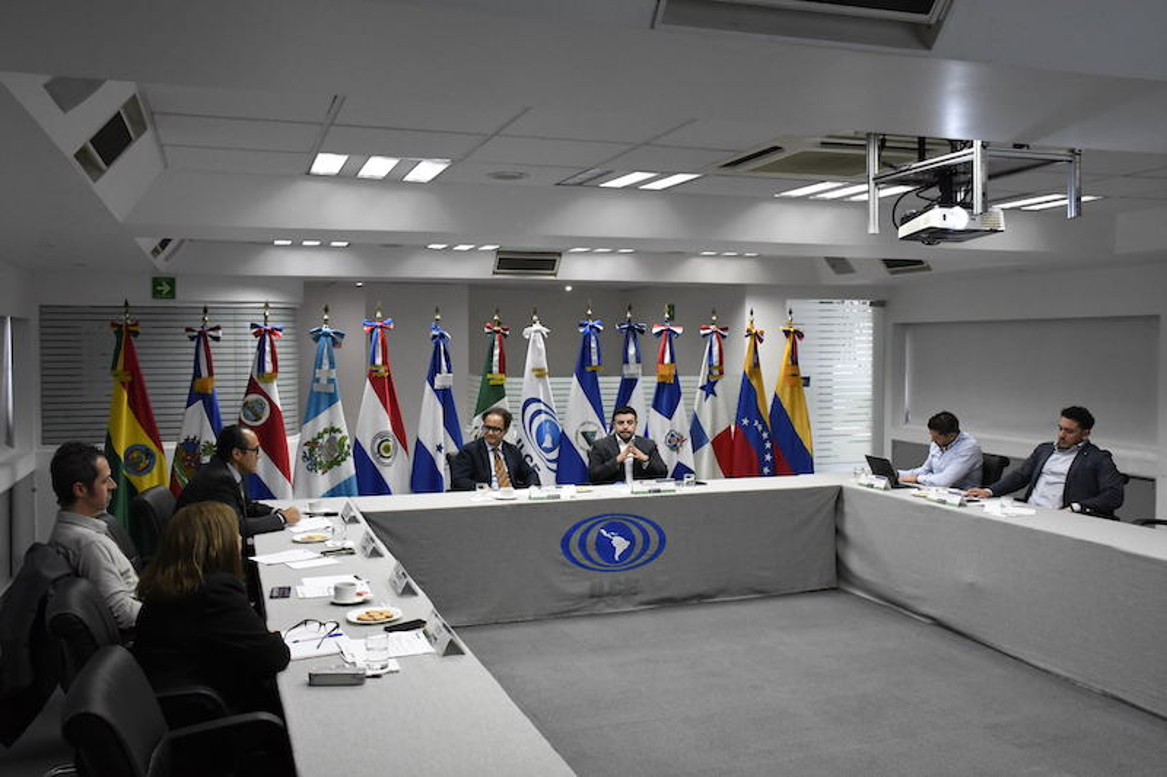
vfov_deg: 40.0
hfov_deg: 57.2
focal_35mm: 33
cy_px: 388
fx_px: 1069
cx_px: 584
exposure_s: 1/125
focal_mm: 22
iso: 5600
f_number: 8
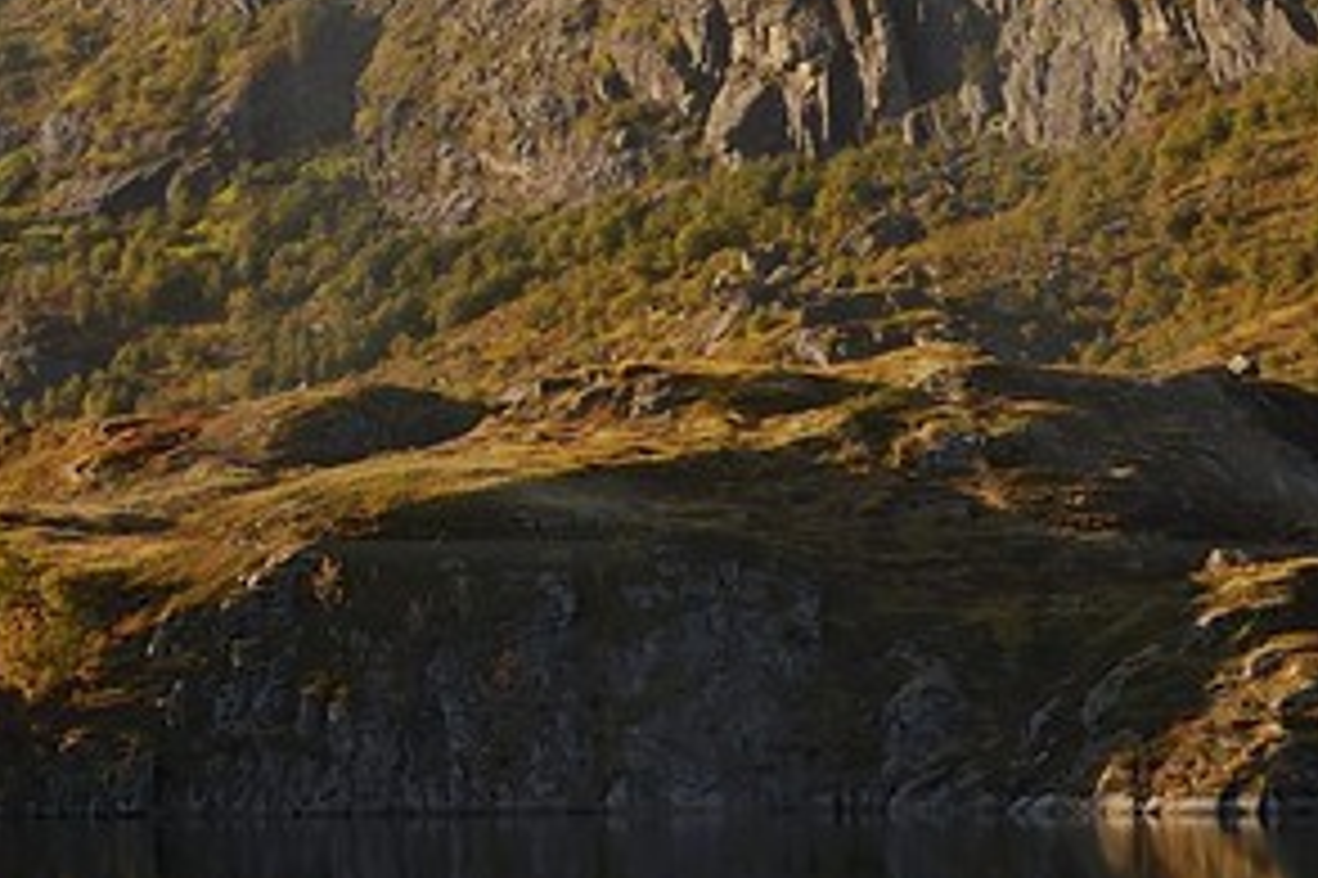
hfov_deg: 10.7
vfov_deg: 7.1
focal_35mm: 191
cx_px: 135
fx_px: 6989
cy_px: -189
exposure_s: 1/100
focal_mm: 35
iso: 200
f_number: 10
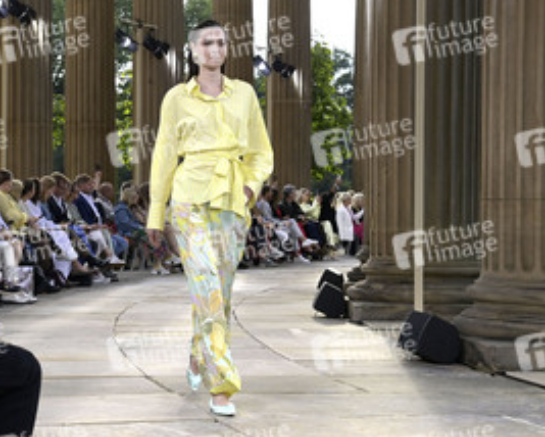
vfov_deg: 17.7
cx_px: 187
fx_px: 1404
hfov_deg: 21.9
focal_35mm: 87
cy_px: 194
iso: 500
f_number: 6.3
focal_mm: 55
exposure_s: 1/640
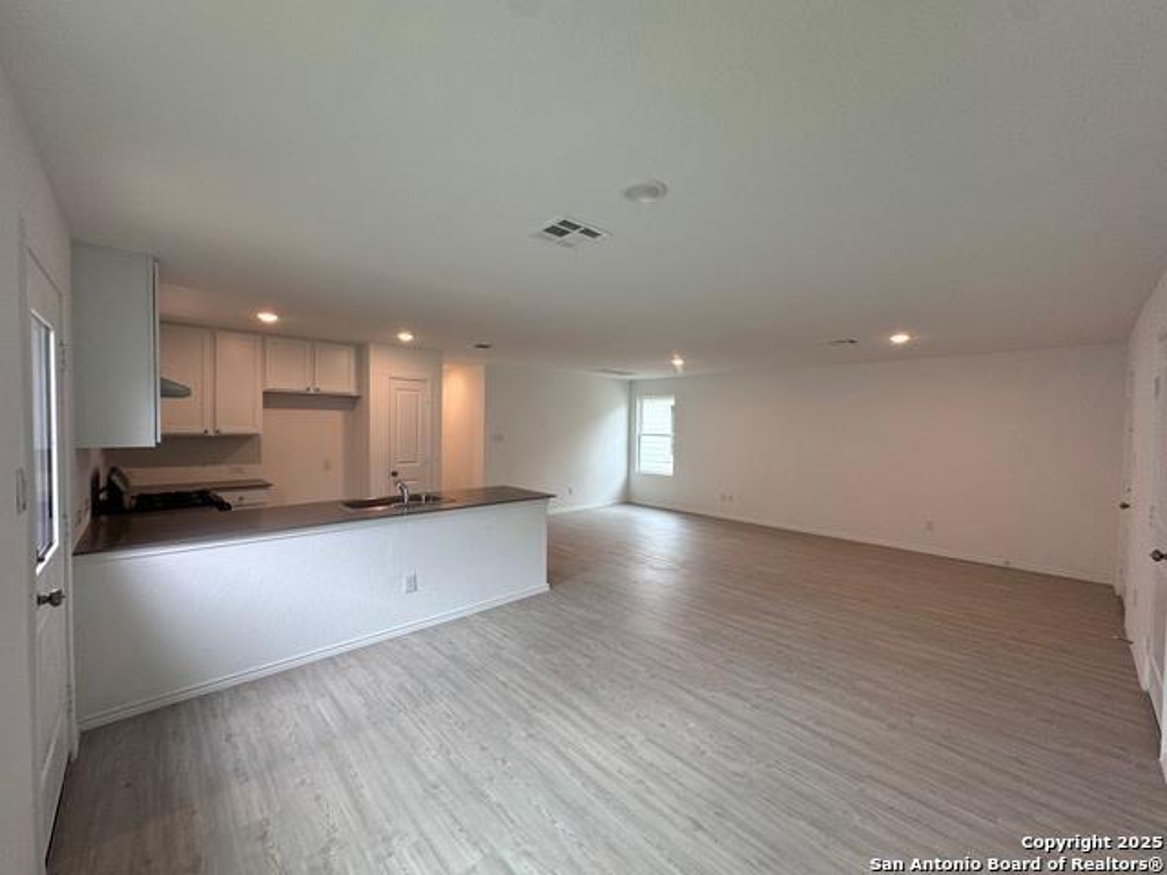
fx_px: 472
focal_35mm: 14
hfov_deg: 102.1
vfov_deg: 85.7
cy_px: 438
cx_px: 584
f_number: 2.2
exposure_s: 1/120
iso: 125
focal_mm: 2.22
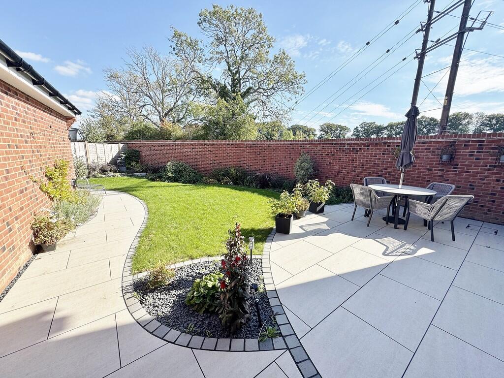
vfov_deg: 85.7
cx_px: 252
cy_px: 189
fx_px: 204
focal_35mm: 14
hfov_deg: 102.1
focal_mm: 2.22
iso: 50
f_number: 2.2
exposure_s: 1/1020
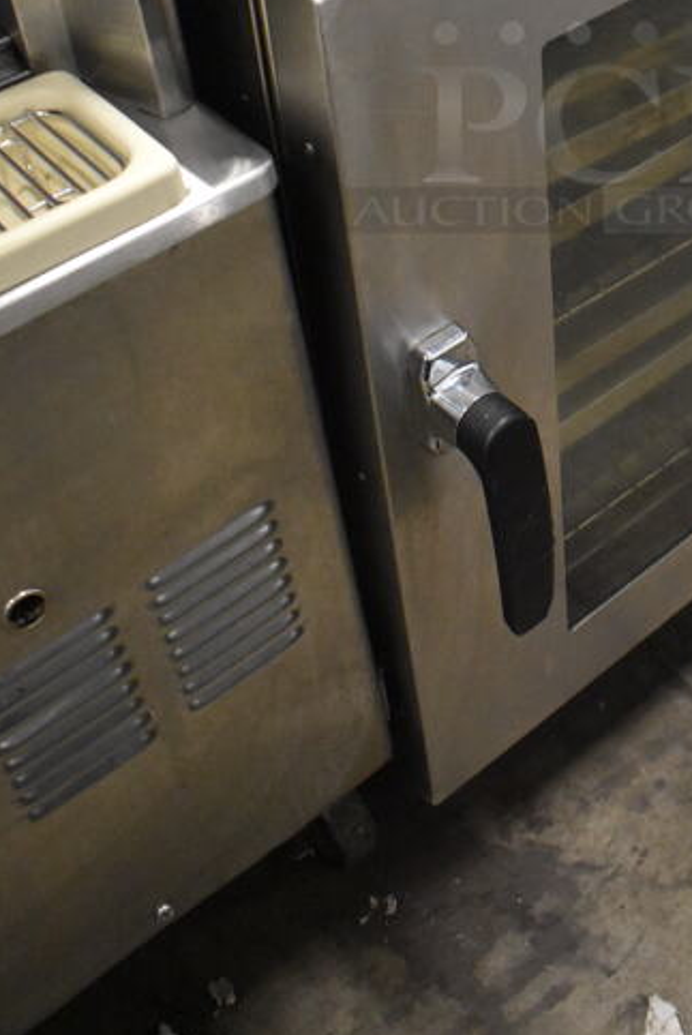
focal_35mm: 51
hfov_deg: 25.9
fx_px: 1467
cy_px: 121
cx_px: 578
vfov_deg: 36.6
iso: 5000
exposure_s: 1/125
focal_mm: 18
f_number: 3.5
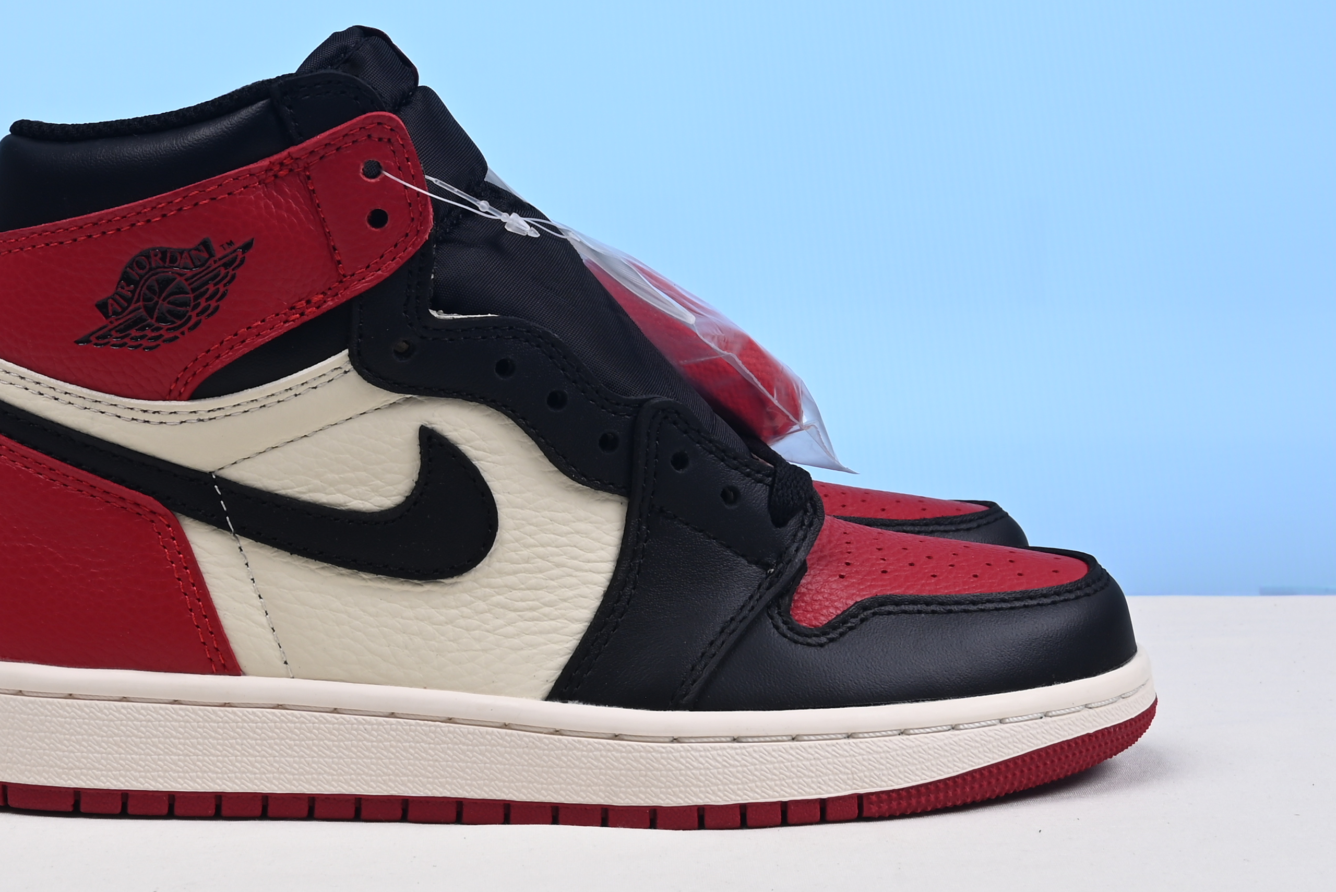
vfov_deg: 14.5
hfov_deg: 21.6
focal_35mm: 94
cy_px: 259
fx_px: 3490
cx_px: 540
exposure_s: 1/3
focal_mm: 40
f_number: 16
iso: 100
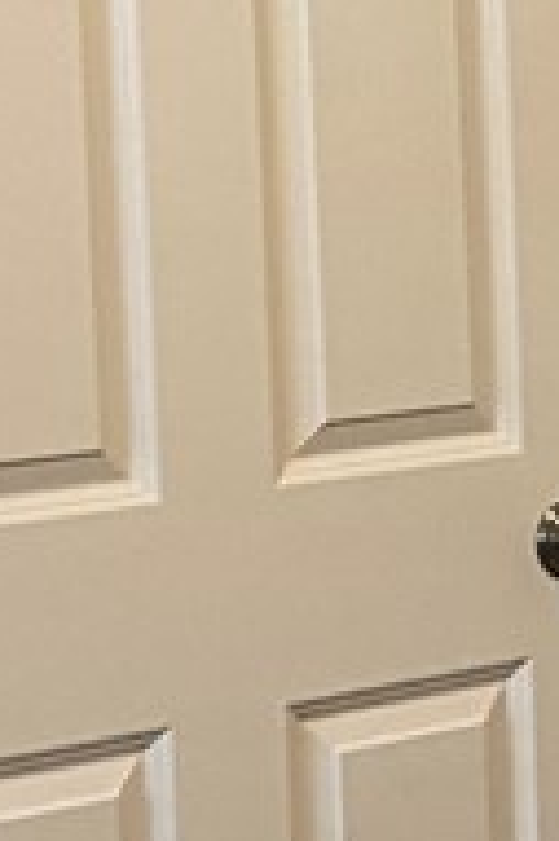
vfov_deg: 14.1
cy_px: 167
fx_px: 3383
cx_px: 1312
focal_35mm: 145
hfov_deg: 8.6
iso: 160
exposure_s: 1/60
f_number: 1.8
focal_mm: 4.25
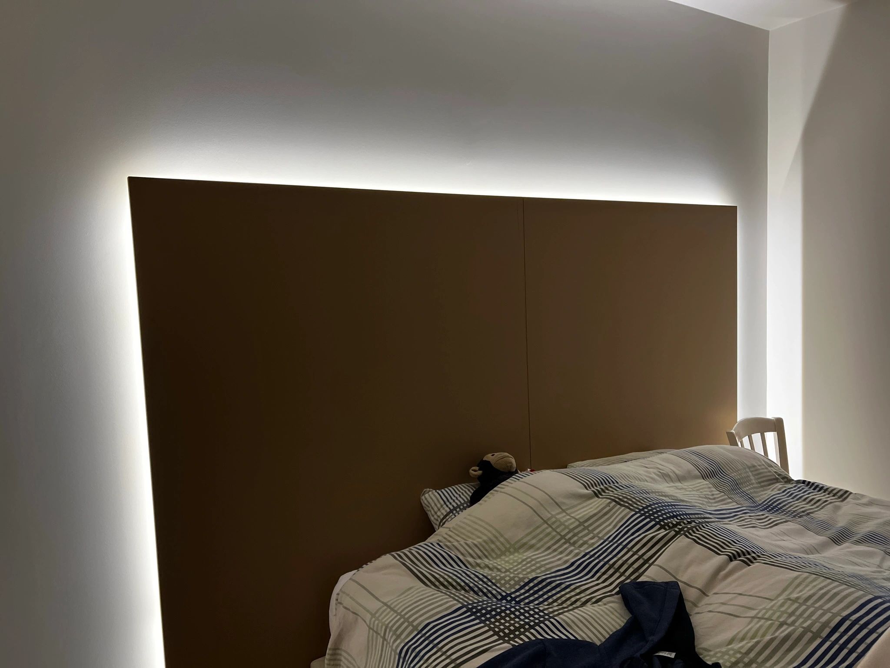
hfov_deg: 67.3
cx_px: 445
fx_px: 668
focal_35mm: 26
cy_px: 334
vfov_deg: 53.1
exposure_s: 1/121
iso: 125
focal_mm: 5.7
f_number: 1.5
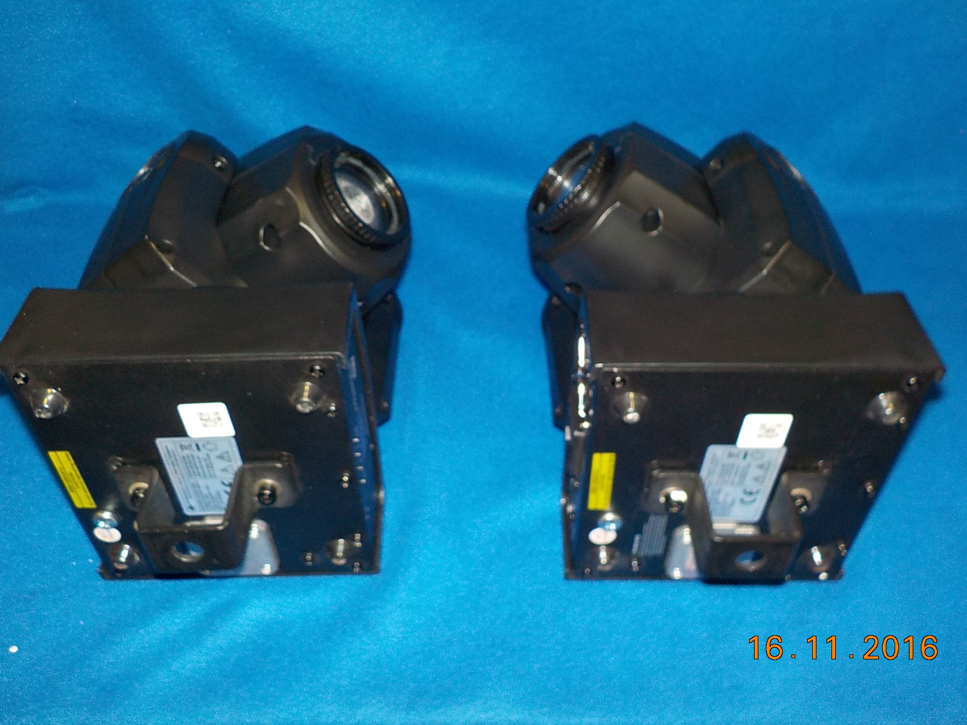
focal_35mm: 31
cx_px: 482
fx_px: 866
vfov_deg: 45.4
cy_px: 352
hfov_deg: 58.4
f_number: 3.3
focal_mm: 4.1
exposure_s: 1/30
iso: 200
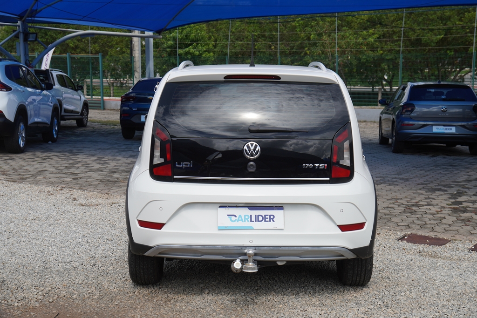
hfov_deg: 36.9
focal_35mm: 54
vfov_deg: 25.1
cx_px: 238
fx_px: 716
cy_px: 159
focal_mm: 36
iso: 100
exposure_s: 1/800
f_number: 4.5
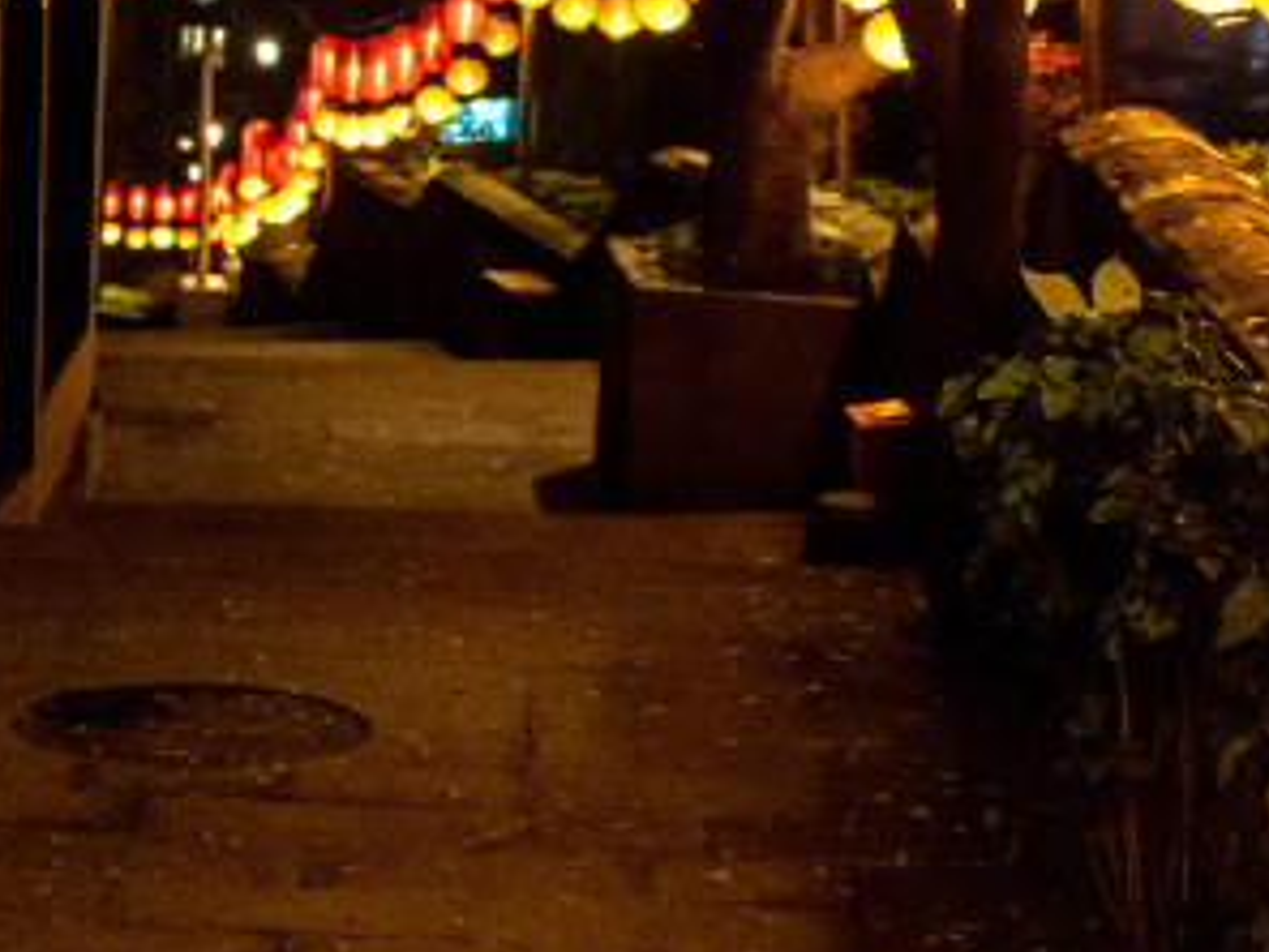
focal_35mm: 109
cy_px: -300
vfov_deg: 13.1
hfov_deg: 17.6
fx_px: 3996
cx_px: 17
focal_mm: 28
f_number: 4
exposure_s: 1/80
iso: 6400
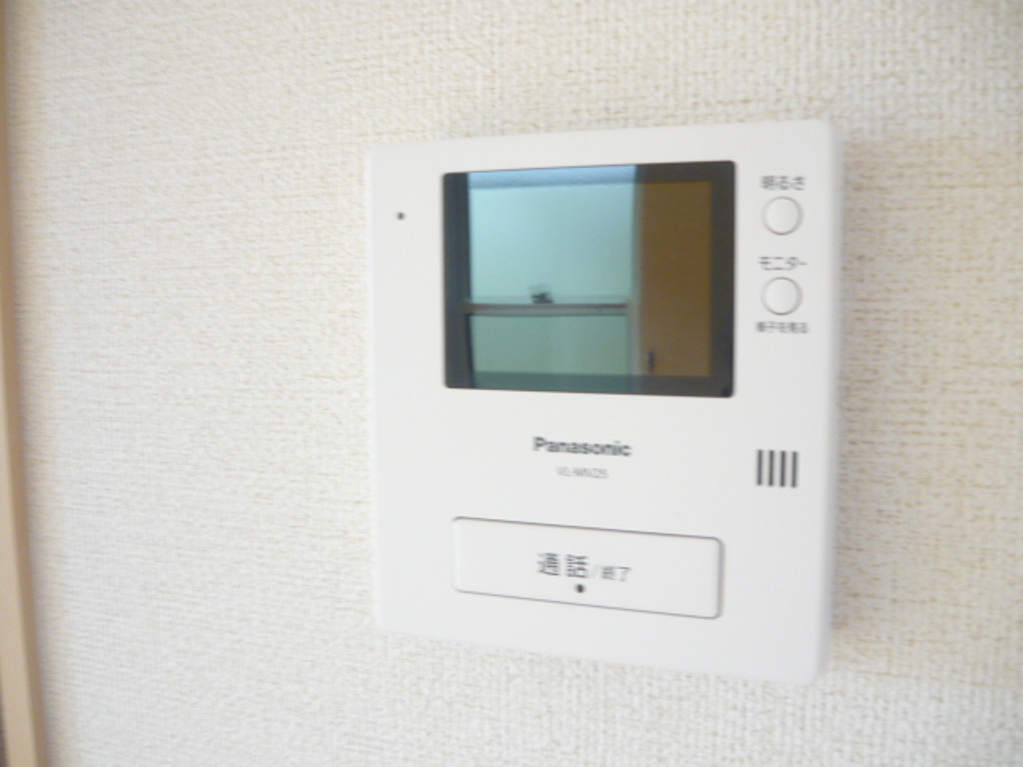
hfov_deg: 55.4
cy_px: 384
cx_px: 512
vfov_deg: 42.9
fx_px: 975
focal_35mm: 33
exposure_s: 1/30
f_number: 2.8
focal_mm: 5.5
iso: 200
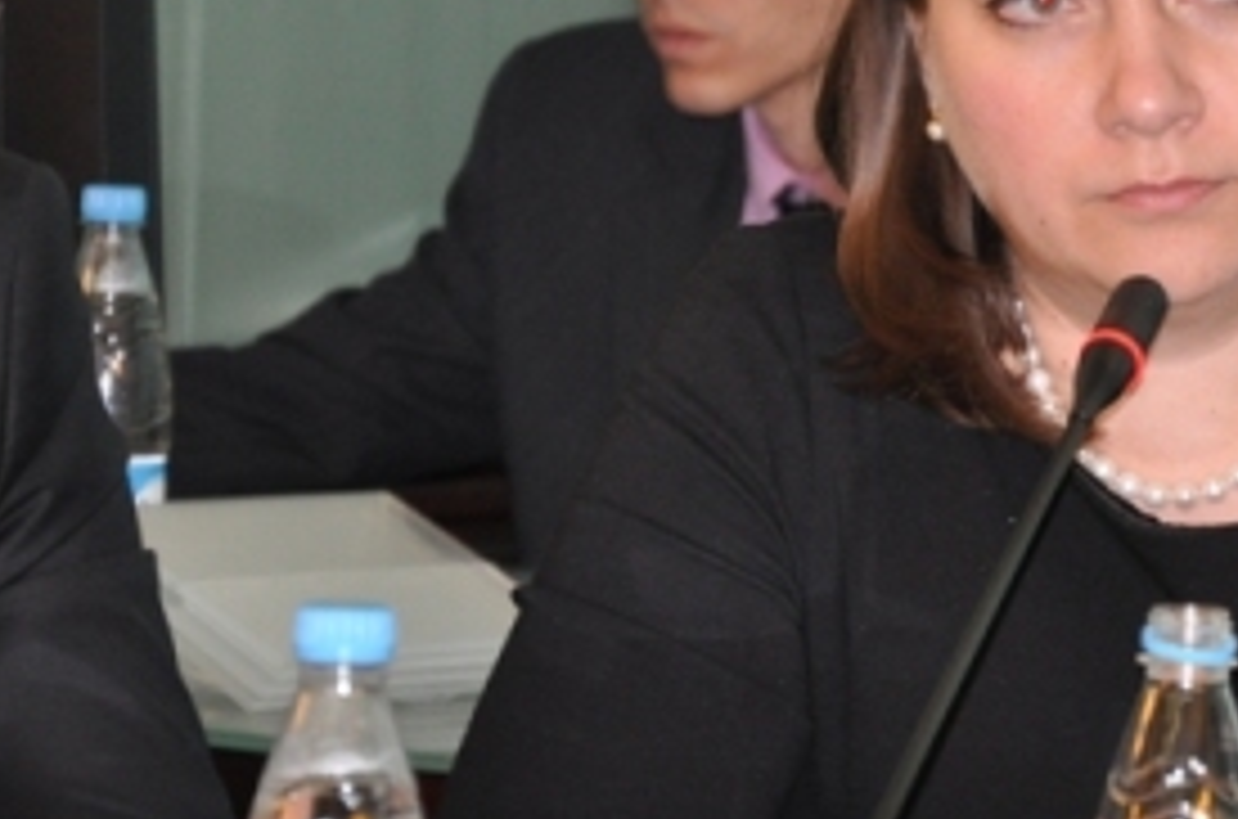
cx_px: 1188
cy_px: 324
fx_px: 11013
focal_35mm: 321
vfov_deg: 4.3
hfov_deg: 6.4
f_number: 5.6
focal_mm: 98
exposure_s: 1/60
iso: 800
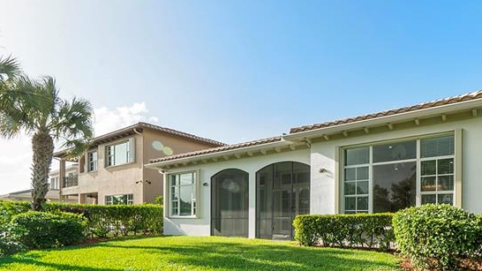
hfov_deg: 77.4
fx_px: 294
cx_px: 299
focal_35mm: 23
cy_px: 217
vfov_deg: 46.9
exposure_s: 1/60
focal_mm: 10
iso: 100
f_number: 11
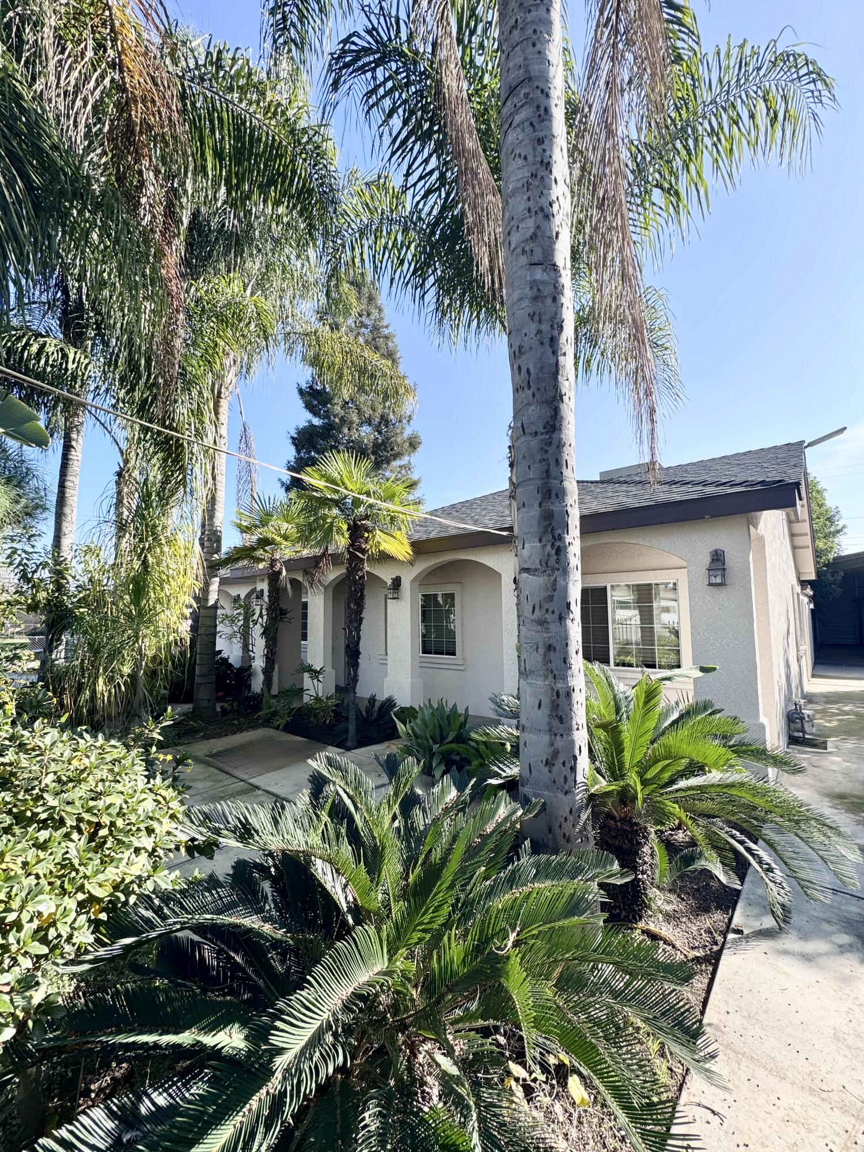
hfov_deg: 85.7
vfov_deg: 102.1
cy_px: 576
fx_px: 466
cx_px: 432
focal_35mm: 14
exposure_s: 1/578
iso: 40
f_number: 2.2
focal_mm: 2.22
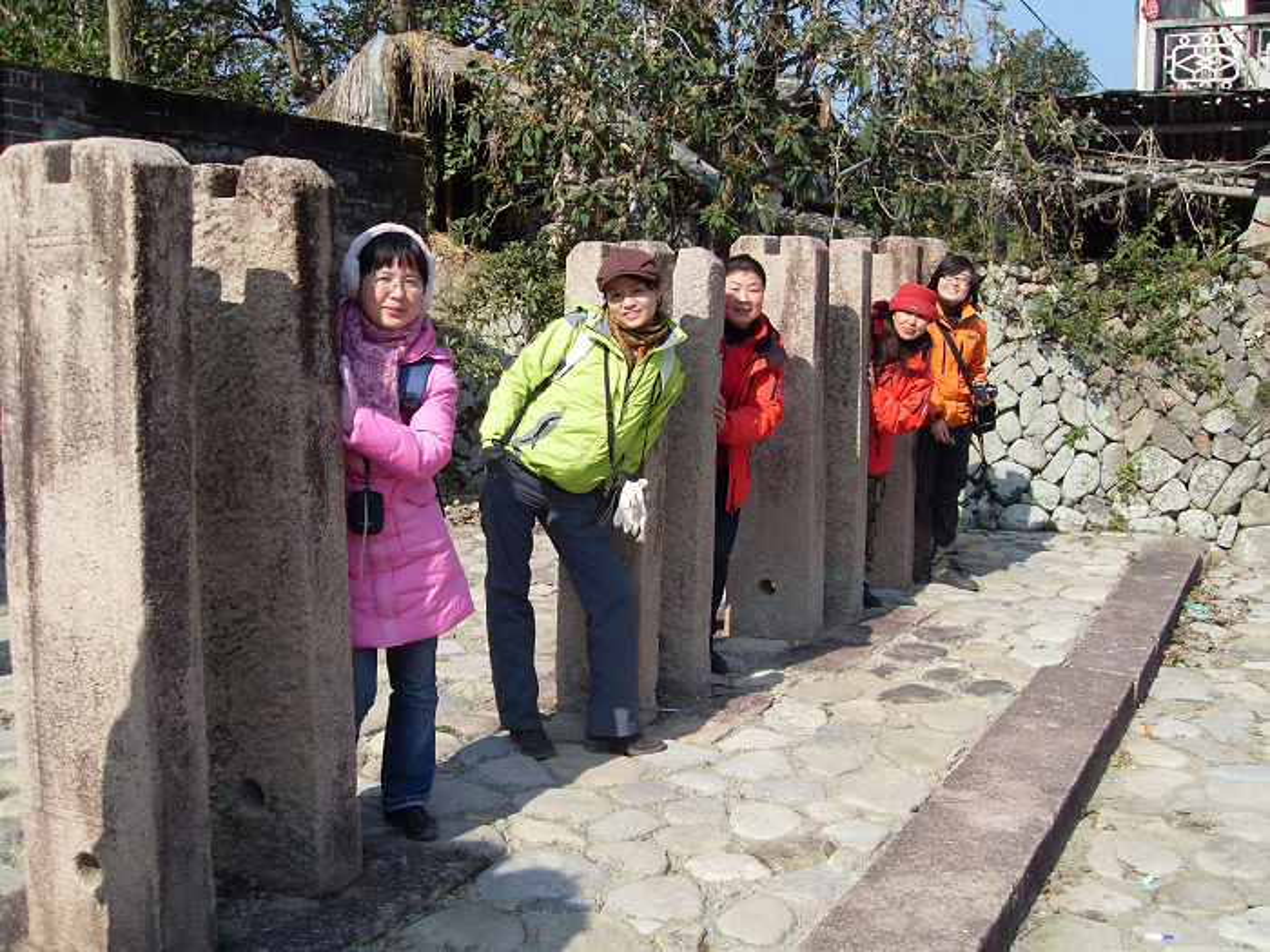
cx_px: 635
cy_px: 476
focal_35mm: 37
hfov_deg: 50.1
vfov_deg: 38.7
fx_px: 1357
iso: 80
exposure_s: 1/180
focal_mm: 6.3
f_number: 7
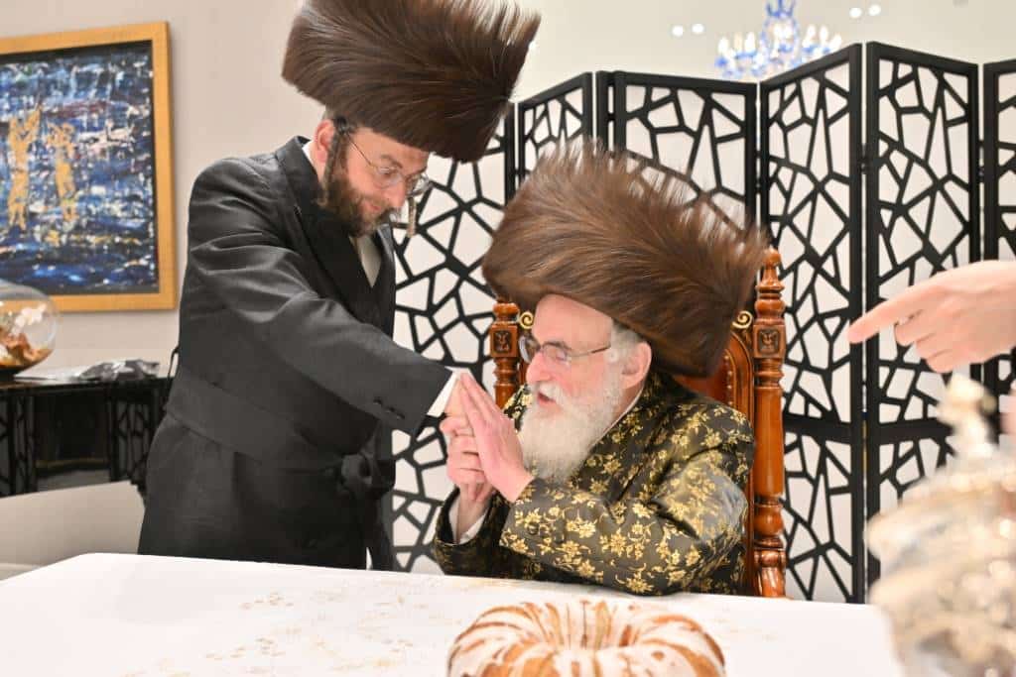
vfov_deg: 36.9
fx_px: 1016
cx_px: 508
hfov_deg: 53.1
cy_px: 338
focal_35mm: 36
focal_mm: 36
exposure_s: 1/160
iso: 1250
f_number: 4
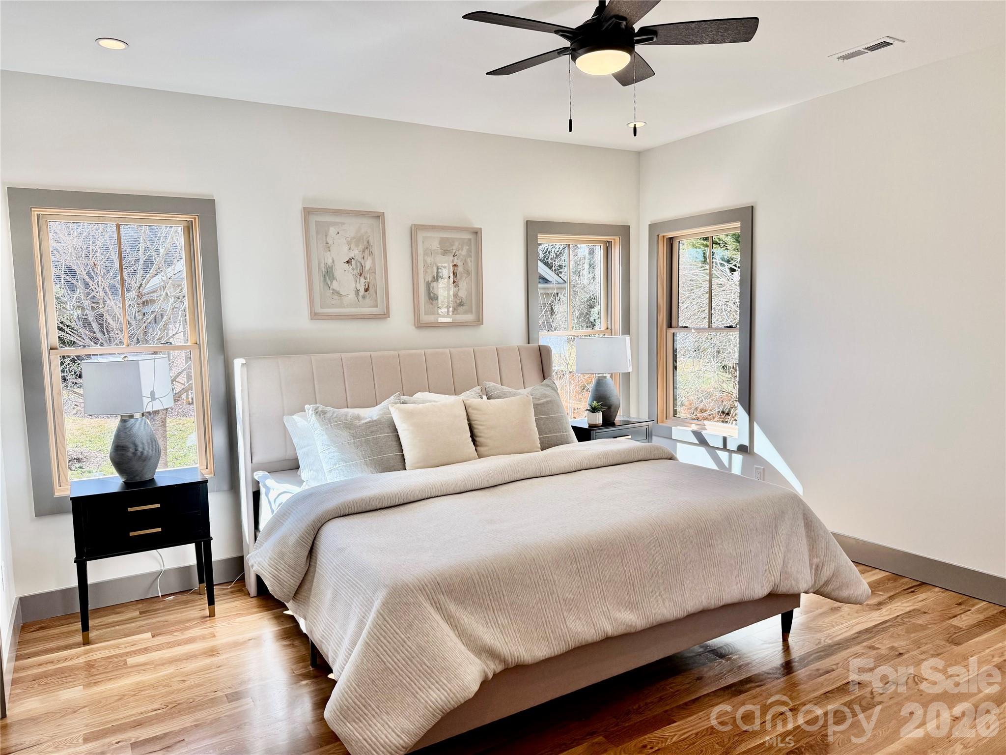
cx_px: 503
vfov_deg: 56.8
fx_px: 697
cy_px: 378
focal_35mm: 24
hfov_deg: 71.6
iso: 100
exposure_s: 1/504
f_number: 1.78
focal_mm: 6.76
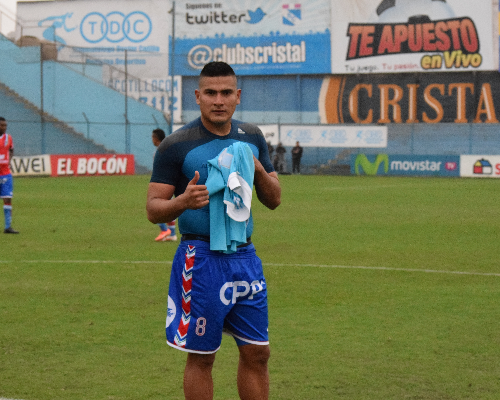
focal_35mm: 94
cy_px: 200
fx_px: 1385
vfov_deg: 16.4
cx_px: 267
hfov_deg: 20.5
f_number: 5.6
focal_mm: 55
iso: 6400
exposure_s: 1/2000
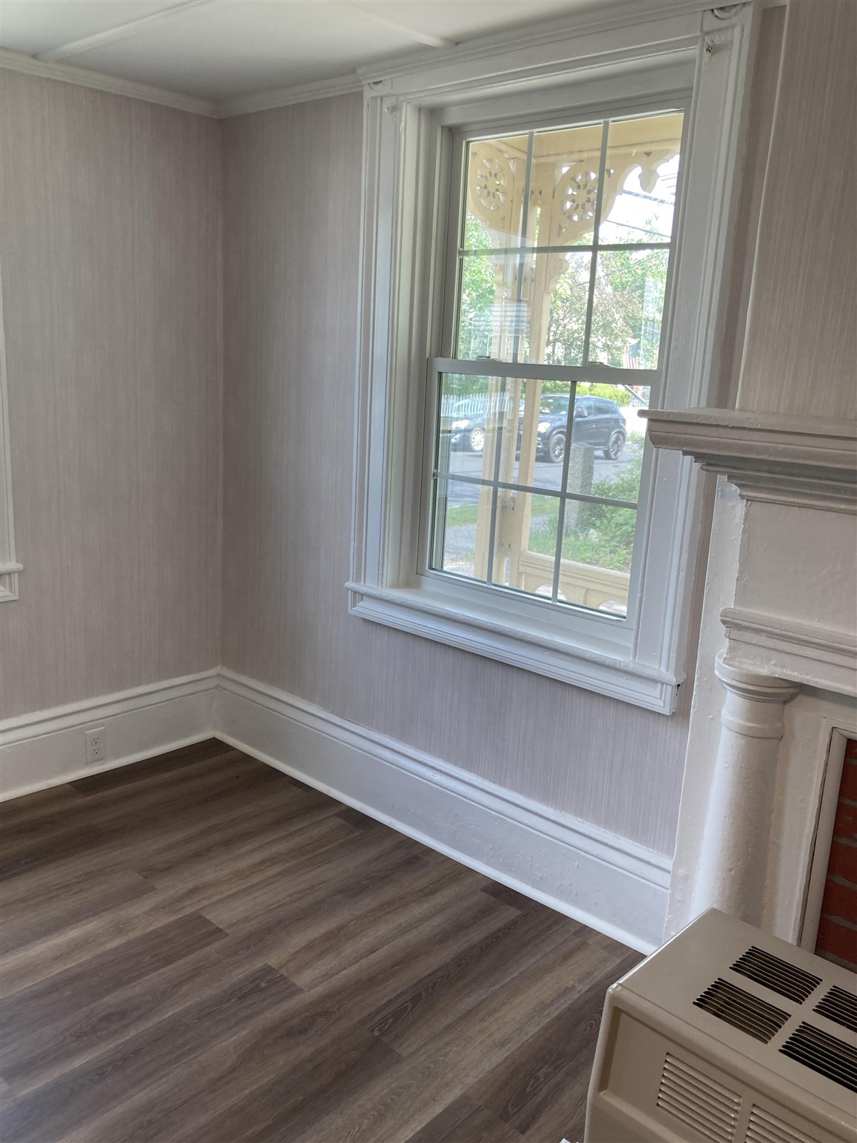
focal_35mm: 28
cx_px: 428
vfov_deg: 63.4
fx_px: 924
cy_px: 572
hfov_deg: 49.7
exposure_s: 1/120
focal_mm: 3.99
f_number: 1.8
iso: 64
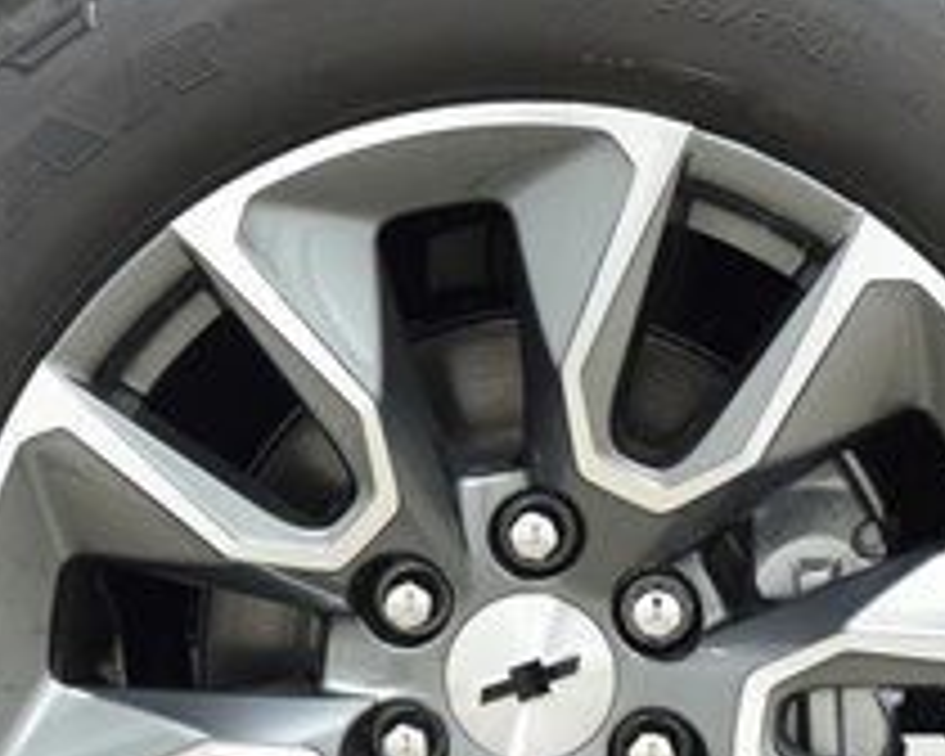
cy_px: 659
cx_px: 540
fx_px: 2881
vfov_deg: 14.8
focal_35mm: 103
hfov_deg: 18.6
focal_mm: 24
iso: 1600
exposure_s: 1/60
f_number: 3.5
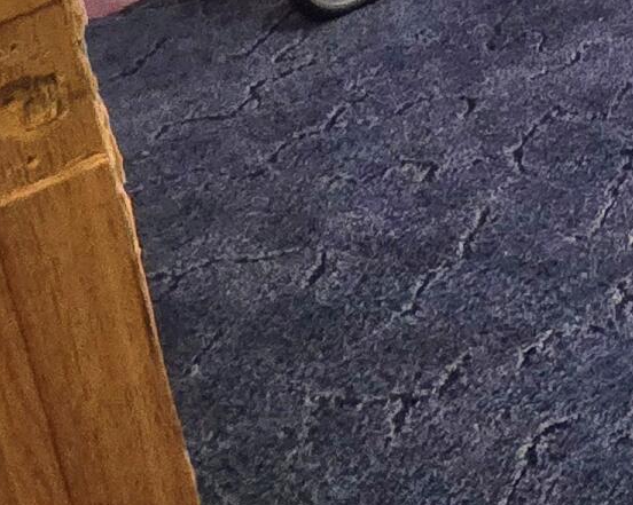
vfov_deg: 18.8
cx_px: 1113
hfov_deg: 20.4
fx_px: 1292
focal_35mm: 69
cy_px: -308
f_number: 2.2
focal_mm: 2.2
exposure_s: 1/60.2
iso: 500
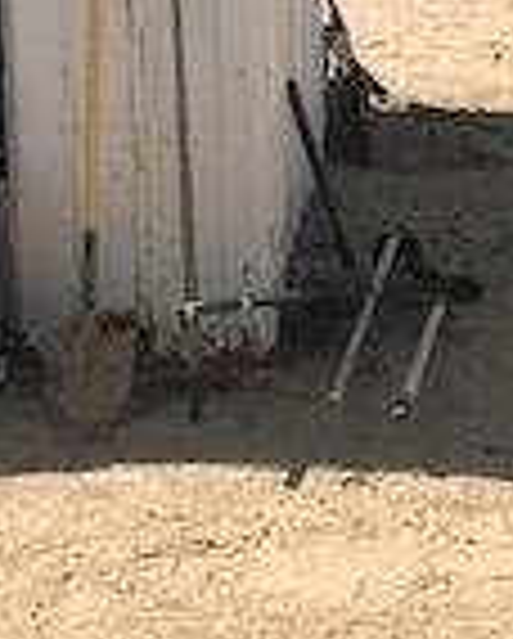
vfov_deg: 15.2
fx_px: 2329
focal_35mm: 123
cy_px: -81
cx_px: -86
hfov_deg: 12.3
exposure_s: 1/2525
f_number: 1.8
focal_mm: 4
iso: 20
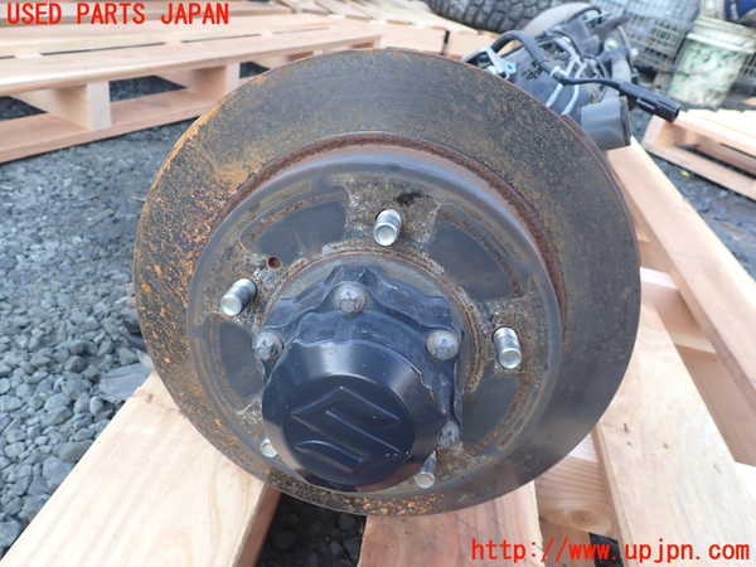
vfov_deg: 54.9
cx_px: 378
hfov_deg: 69.4
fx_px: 546
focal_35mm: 25
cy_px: 284
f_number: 2.8
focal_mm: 4.5
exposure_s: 1/80
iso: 100
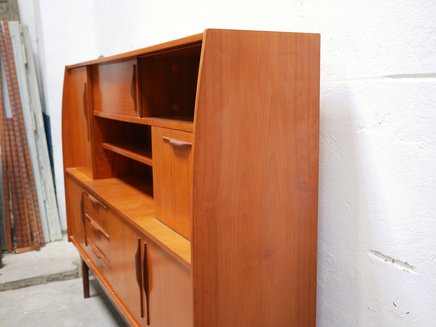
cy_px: 164
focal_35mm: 40
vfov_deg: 36.0
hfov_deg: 46.8
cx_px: 218
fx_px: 504
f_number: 1.7
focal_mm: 20
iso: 1000
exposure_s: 1/60
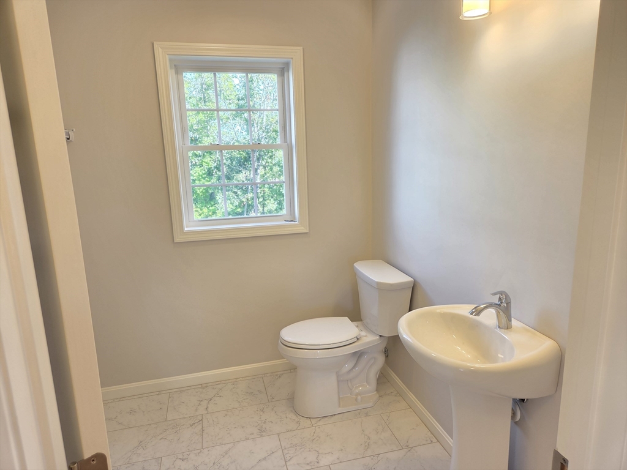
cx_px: 314
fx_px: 417
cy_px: 235
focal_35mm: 23
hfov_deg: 73.9
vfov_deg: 58.9
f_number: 1.8
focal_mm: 5.4
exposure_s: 1/120
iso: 80
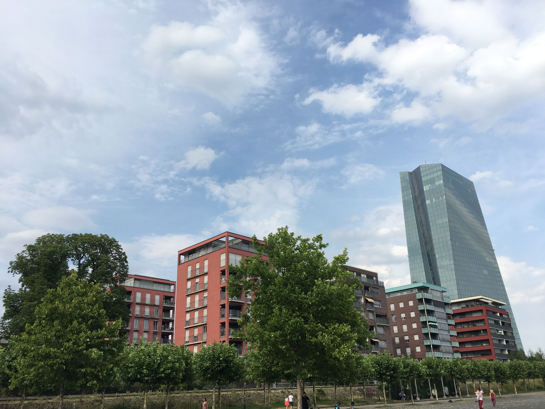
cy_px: 204
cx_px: 272
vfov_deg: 48.2
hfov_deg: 61.7
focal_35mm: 29
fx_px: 457
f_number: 2.2
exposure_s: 1/962
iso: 25
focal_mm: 4.15
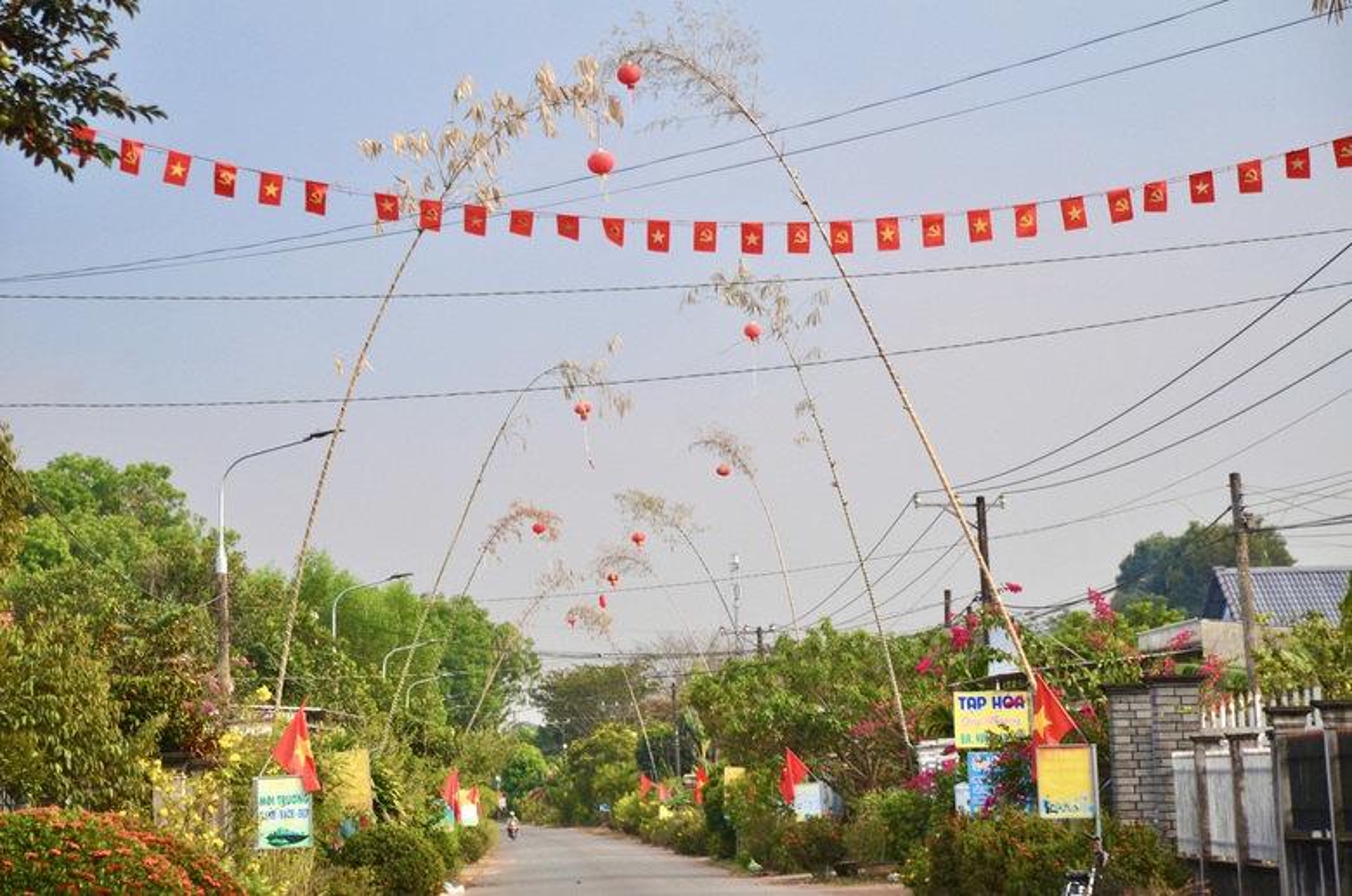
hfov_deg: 19.5
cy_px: 448
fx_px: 3936
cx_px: 676
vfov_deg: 13.0
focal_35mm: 105
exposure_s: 1/500
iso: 280
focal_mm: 70
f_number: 5.6
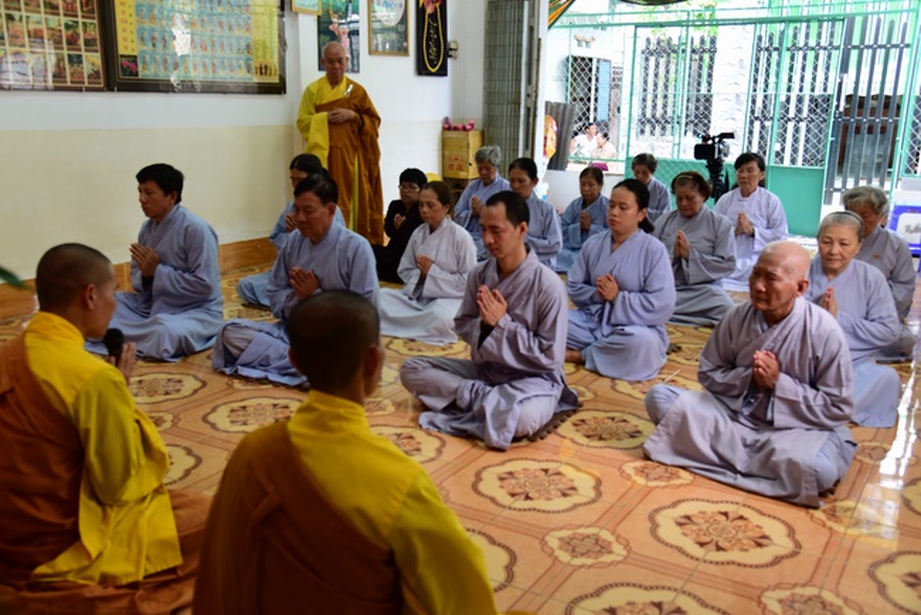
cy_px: 308
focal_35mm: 35
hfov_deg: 54.4
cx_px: 460
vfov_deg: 37.9
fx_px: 896
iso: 800
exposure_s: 1/30
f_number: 5
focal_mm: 35
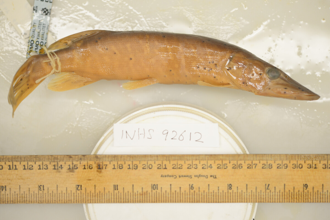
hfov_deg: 33.4
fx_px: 550
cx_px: 165
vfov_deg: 22.6
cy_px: 110
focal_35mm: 60
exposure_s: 1/160
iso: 800
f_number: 3.2
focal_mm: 60
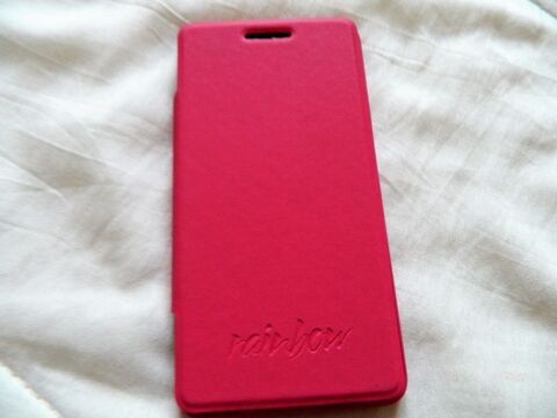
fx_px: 402
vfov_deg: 54.9
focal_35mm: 25
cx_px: 278
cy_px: 209
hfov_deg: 69.4
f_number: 3.1
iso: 450
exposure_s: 1/10
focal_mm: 4.5
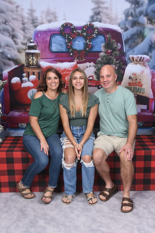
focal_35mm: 48
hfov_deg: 28.1
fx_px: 310
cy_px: 116
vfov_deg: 41.1
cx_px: 78
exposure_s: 1/125
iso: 640
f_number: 6.3
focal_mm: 32
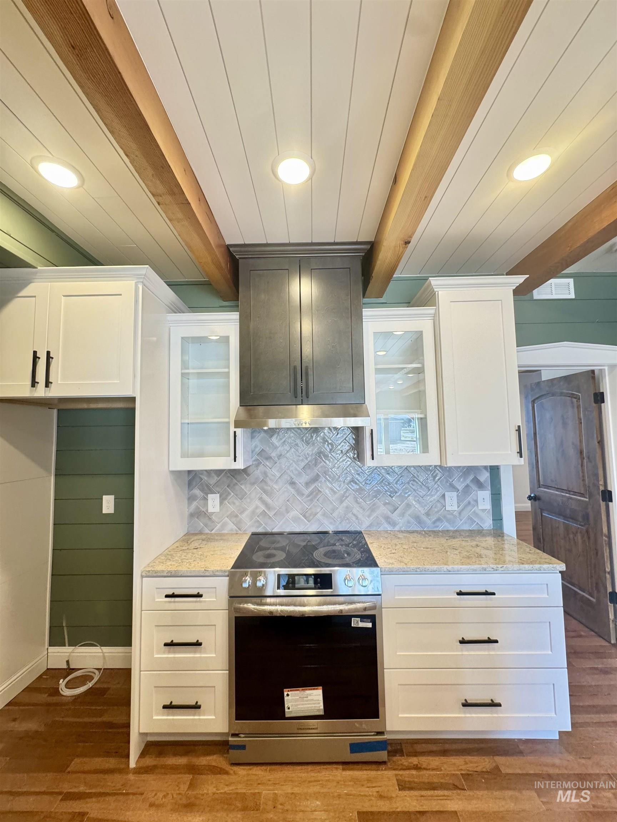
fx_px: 333
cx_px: 308
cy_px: 411
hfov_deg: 85.7
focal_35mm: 14
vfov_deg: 102.1
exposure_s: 1/60
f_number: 2.2
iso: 250
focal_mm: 2.22
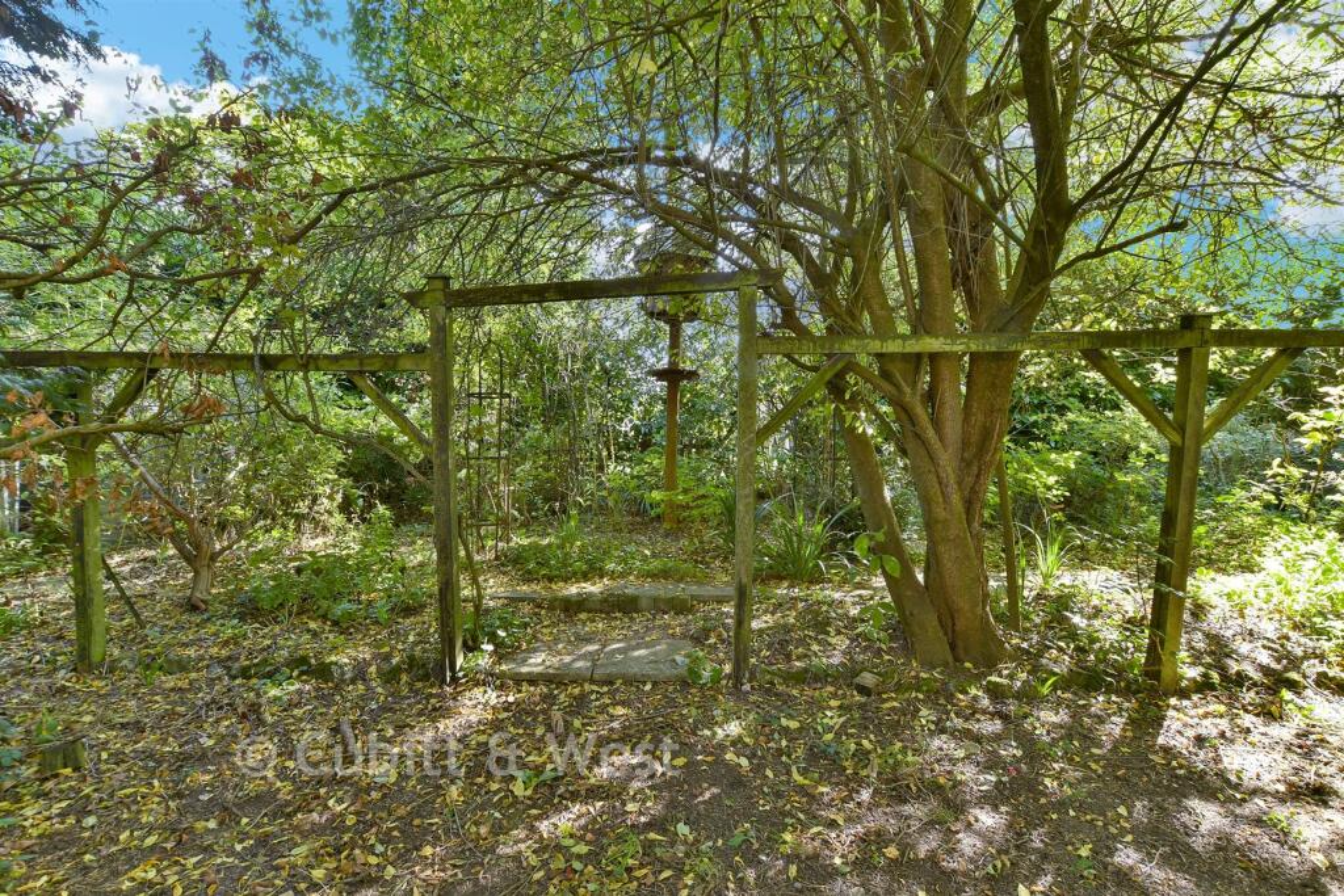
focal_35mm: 15
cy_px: 448
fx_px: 560
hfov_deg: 100.4
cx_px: 672
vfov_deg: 77.3
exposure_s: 1/6
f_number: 8
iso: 160
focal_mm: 10
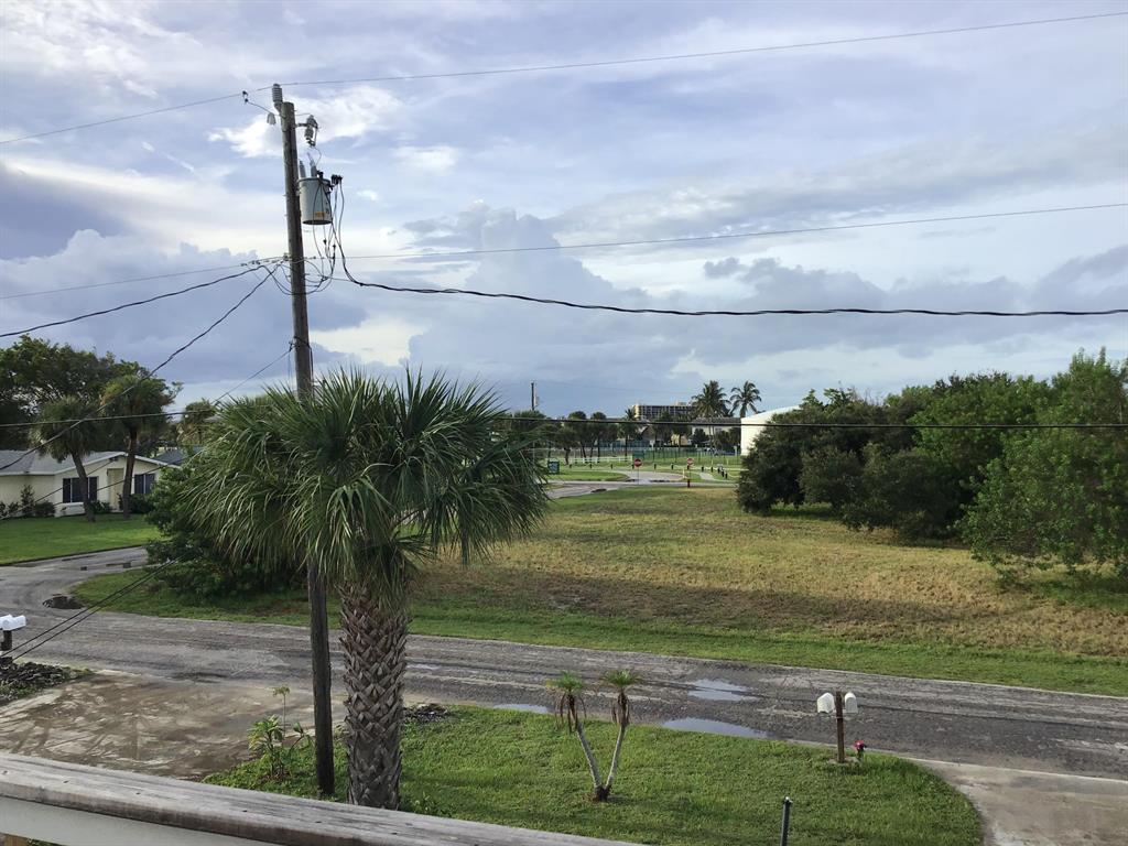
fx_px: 1010
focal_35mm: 31
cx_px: 564
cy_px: 423
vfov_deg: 45.4
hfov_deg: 58.4
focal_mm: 3.3
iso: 25
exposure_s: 1/815
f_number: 2.4
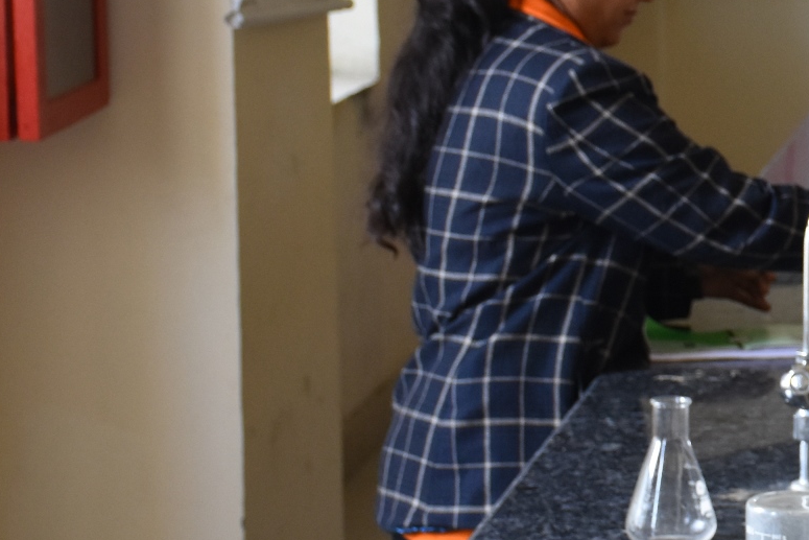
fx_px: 3653
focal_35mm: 163
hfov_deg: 12.1
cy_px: 253
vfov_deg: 8.4
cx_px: 1188
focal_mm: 35
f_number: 4.2
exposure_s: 1/60
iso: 800
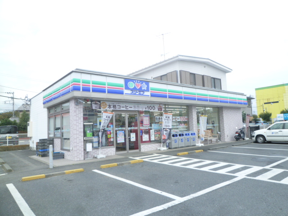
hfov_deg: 69.4
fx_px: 208
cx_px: 144
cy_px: 108
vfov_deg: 54.9
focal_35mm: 25
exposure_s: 1/100
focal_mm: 4.5
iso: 125
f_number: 3.2
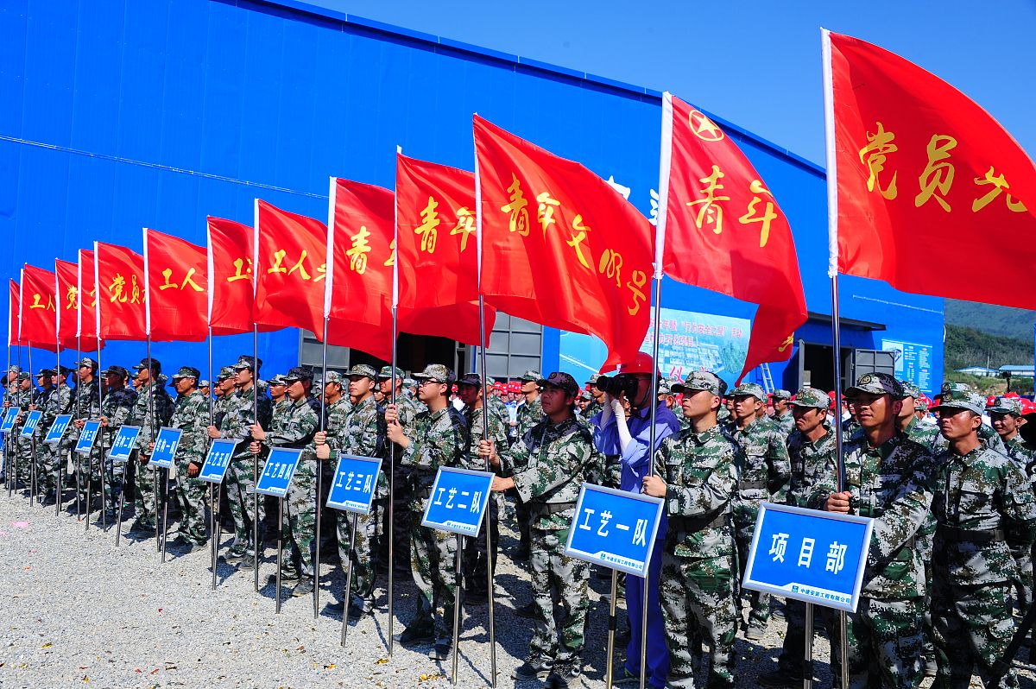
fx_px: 978
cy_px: 344
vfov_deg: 38.8
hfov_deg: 55.8
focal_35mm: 34
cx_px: 518
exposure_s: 1/320
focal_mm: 34
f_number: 9
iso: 200
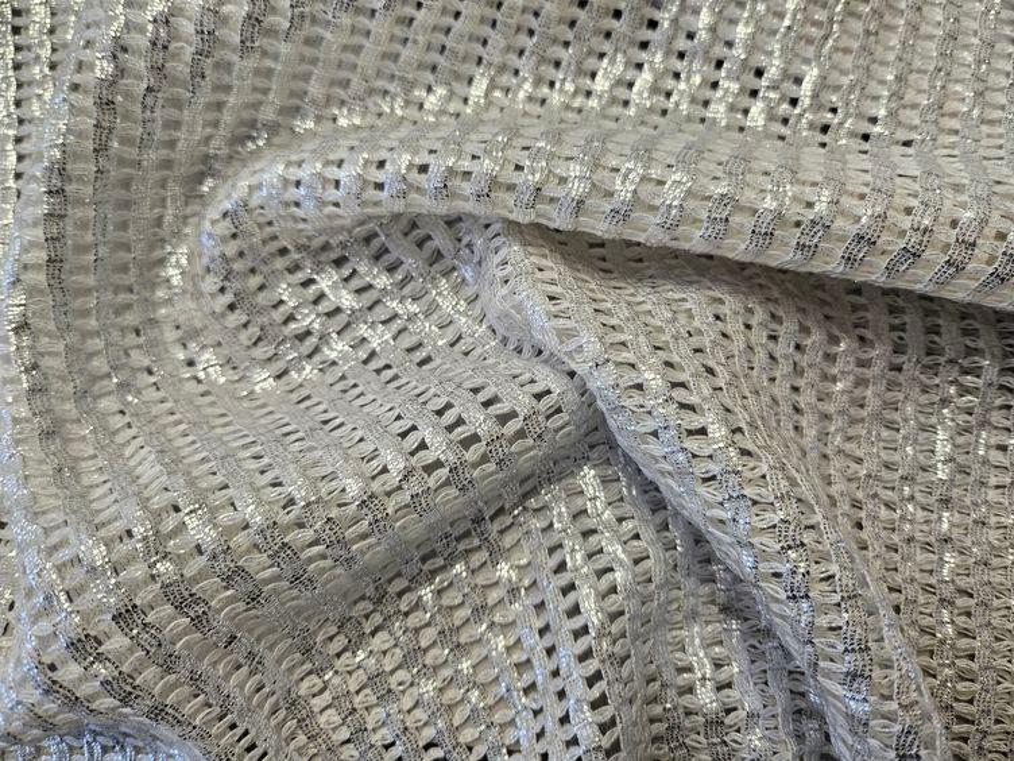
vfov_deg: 56.8
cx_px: 507
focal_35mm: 24
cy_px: 380
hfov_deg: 71.6
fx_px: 703
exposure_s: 1/100
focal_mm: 5
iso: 100
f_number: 1.8
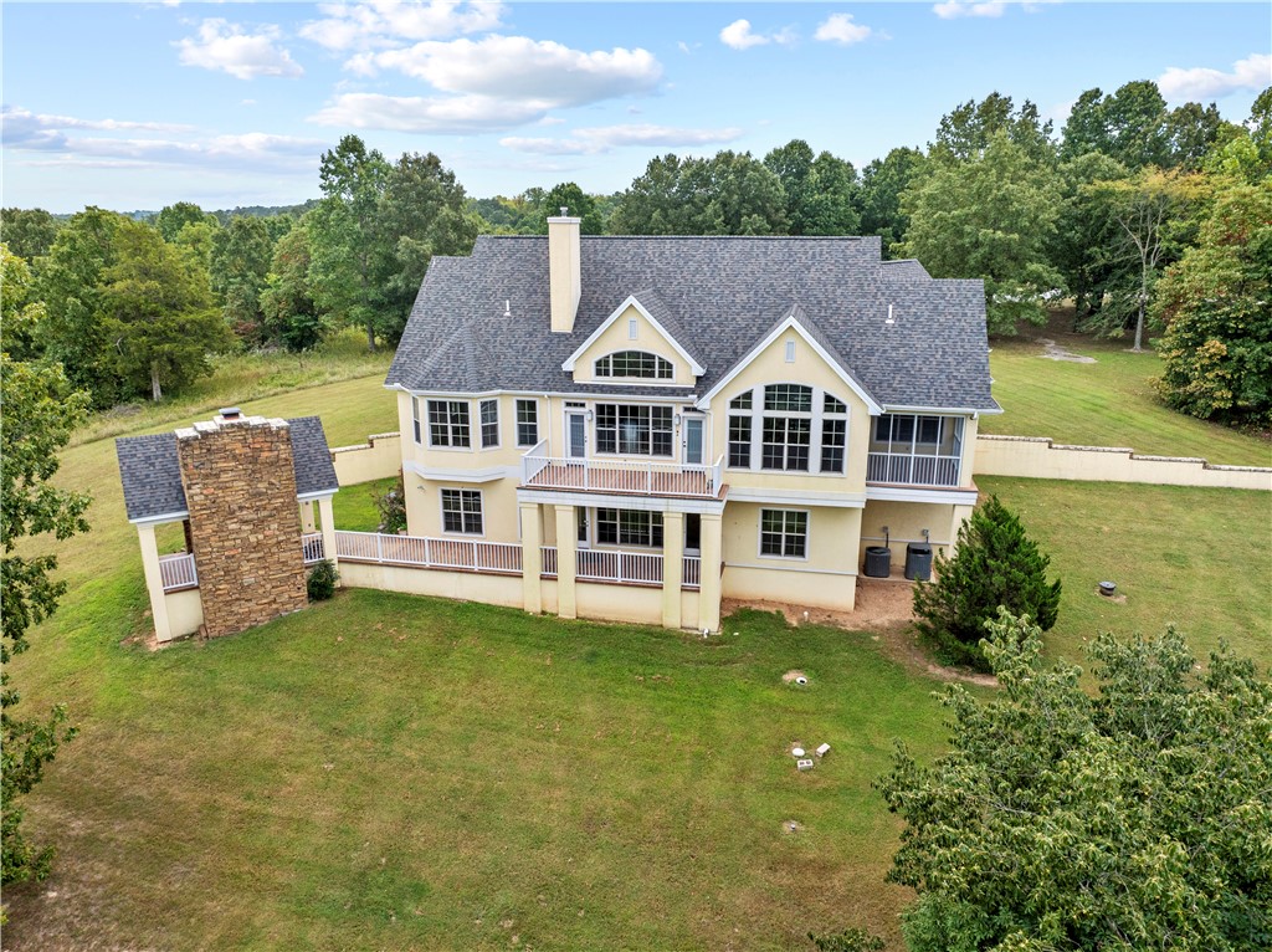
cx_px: 636
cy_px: 476
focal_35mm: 24
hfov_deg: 71.6
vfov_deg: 56.7
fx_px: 881
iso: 130
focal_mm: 12.29
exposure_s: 1/800
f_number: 2.8
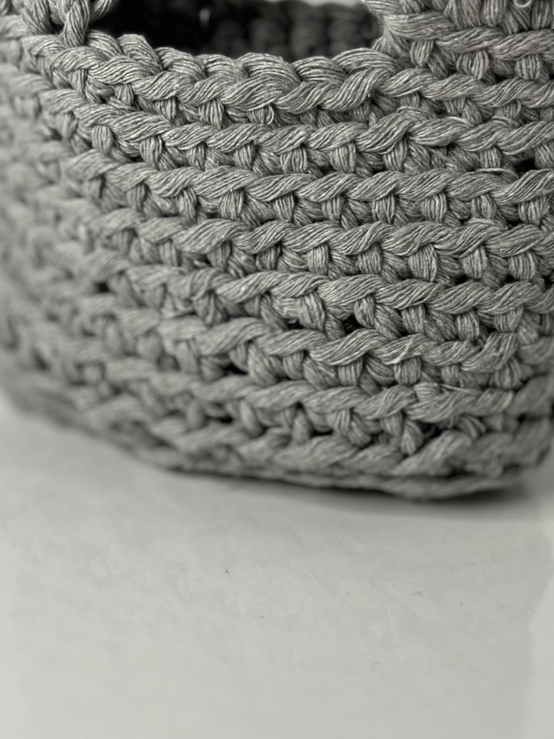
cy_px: 426
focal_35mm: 51
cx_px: 257
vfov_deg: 37.4
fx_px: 1088
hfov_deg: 28.6
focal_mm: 5.1
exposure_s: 1/120
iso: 80
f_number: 1.6
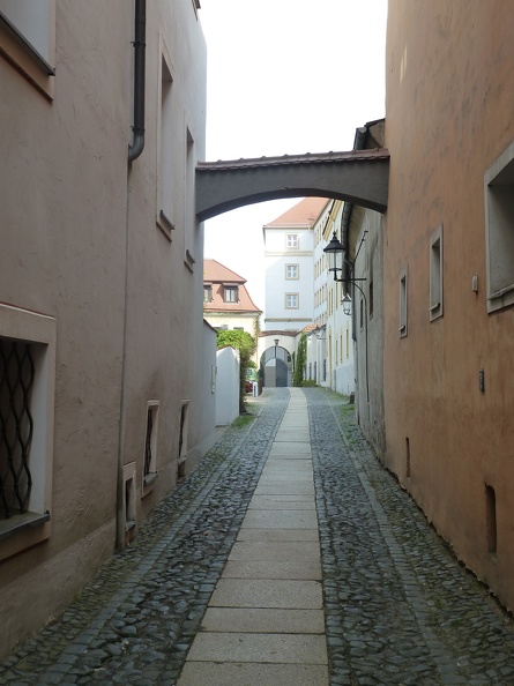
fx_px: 872
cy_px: 343
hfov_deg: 32.9
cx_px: 257
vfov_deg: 43.0
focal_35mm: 44
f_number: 4
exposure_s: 1/160
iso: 125
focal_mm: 7.3
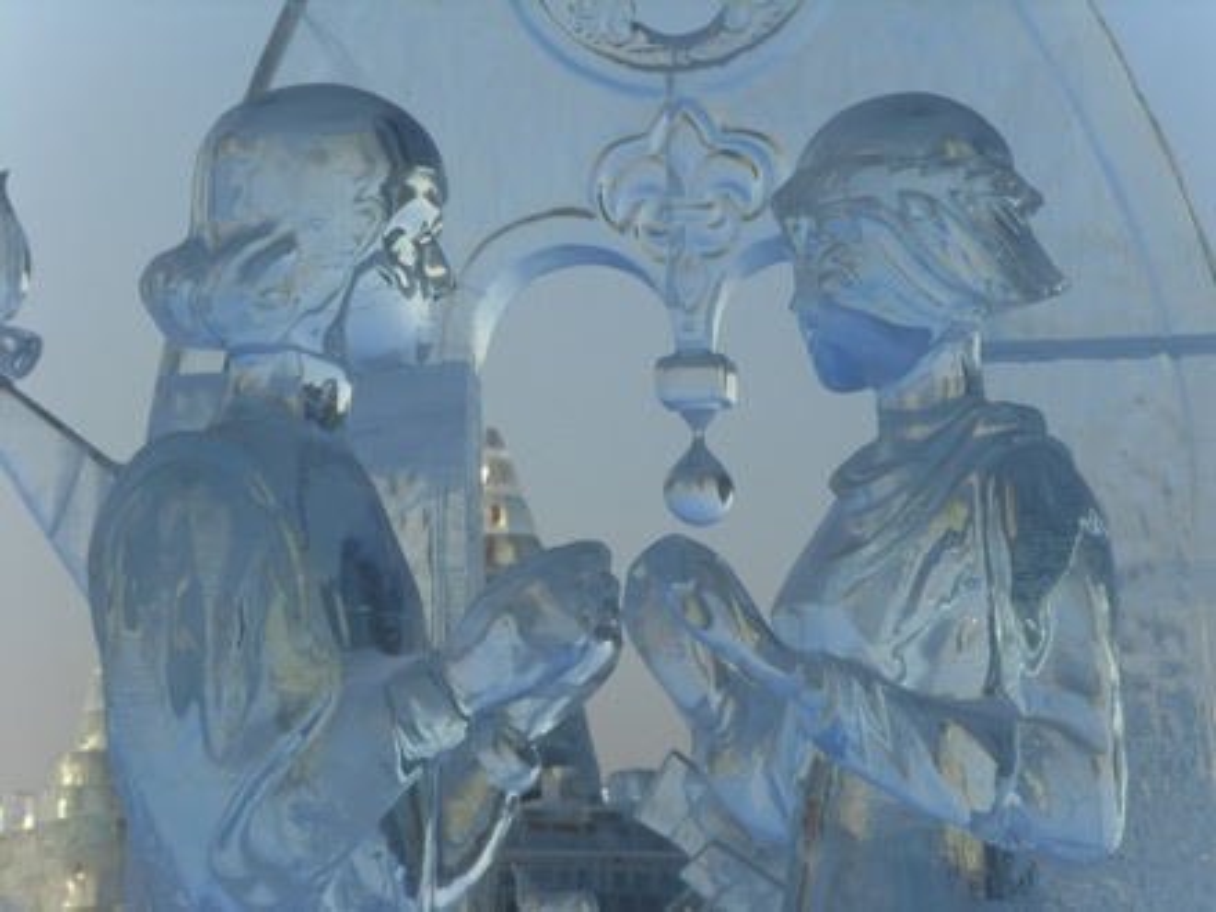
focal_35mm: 117
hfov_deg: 16.8
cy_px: 456
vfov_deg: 12.7
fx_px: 4110
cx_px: 608
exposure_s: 1/350
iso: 80
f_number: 4.5
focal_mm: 19.8
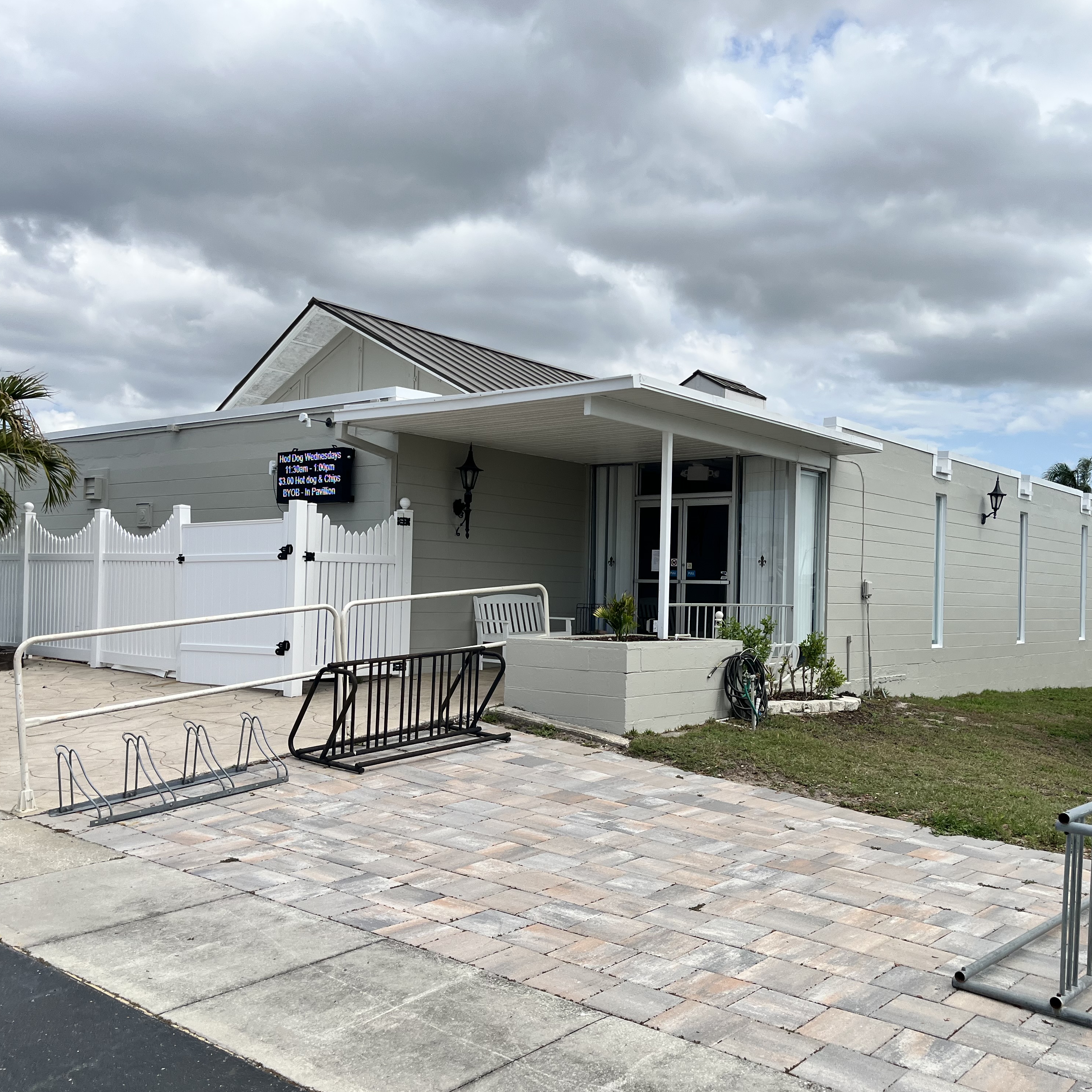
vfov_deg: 52.5
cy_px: 550
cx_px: 662
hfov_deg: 52.1
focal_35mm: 31
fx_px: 1106
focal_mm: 5.1
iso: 50
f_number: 1.6
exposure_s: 1/6173
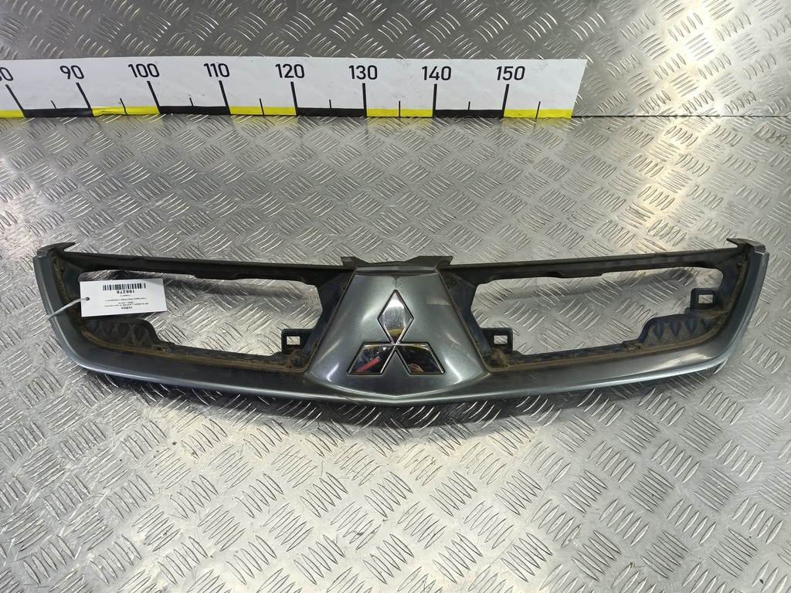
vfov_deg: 58.9
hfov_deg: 73.9
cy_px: 296
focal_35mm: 23
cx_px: 396
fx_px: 526
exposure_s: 1/50
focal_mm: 4.11
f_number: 1.6
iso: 102
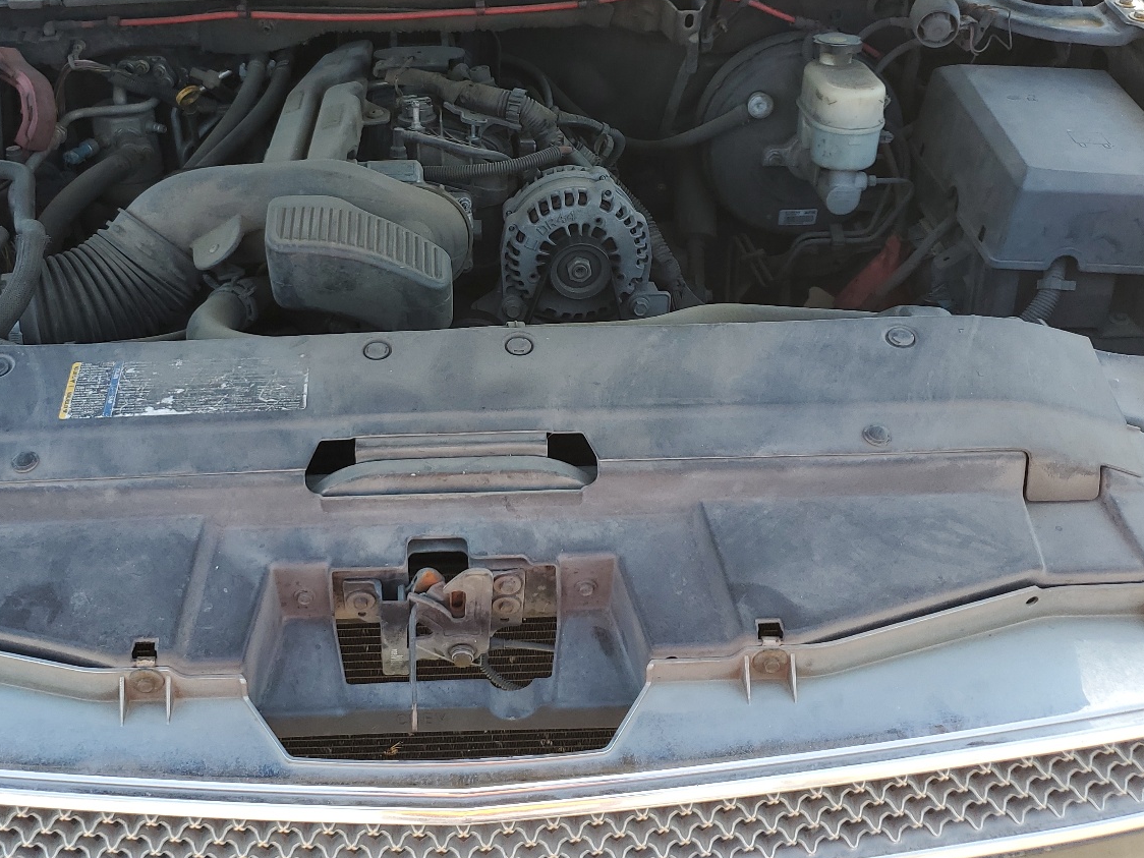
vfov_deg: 38.4
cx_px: 437
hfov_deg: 49.7
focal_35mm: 37
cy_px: 325
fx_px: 1223
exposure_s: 1/476
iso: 50
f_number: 1.5
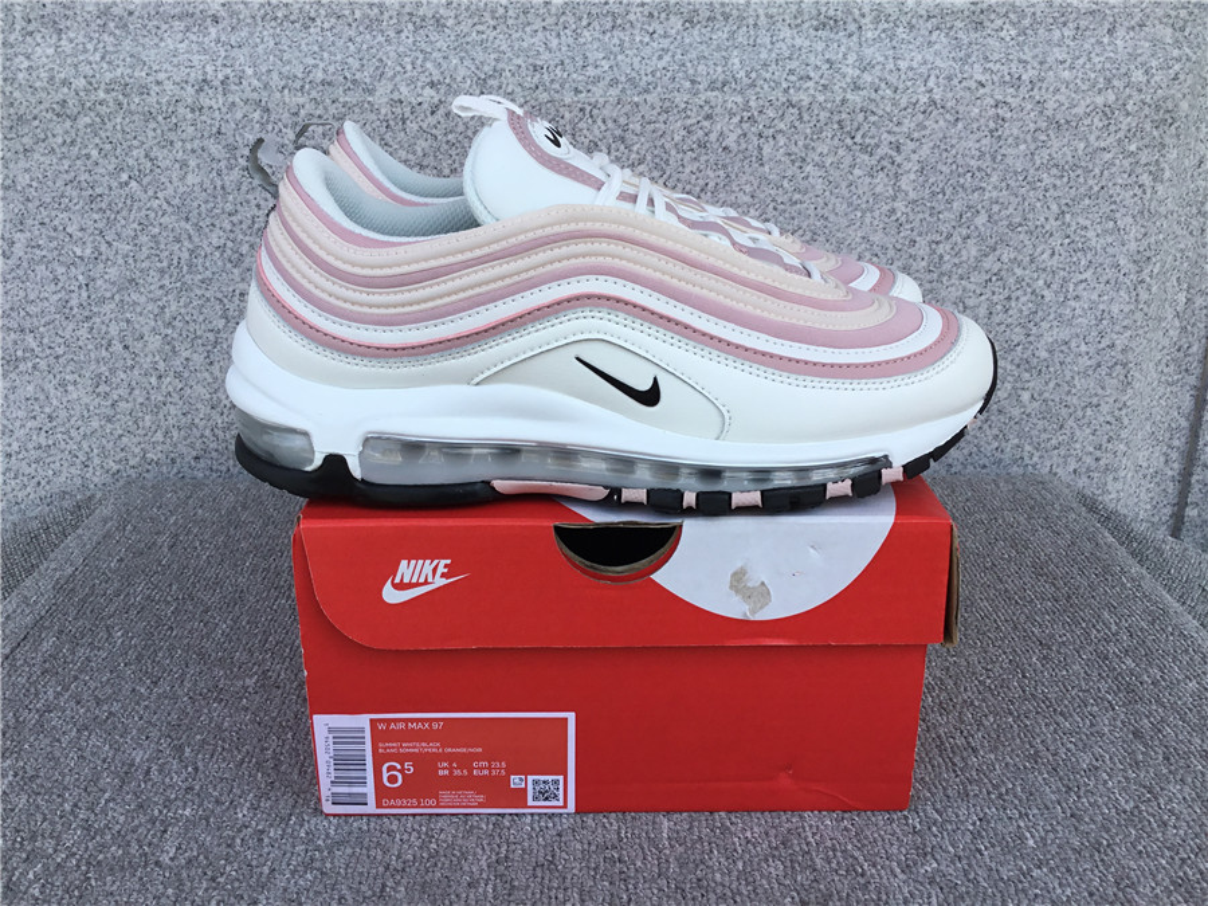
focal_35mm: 31
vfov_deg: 45.4
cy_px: 453
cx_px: 604
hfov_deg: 58.4
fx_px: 1082
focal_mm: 3.3
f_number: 2.4
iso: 25
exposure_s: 1/409
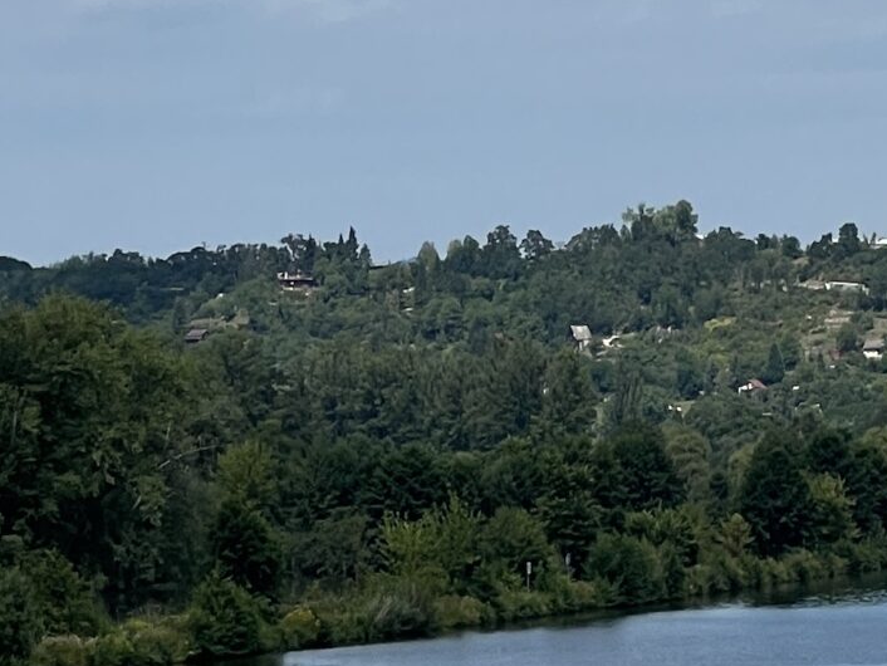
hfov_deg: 8.9
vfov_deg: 6.8
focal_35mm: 218
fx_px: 5588
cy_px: 549
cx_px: 1155
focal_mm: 9
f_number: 2.8
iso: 32
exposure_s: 1/1179
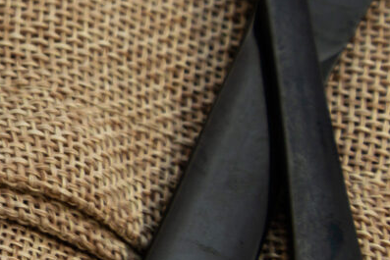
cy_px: -256
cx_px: -801
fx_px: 2655
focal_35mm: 245
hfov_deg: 7.4
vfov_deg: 5.5
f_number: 5.6
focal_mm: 38
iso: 80
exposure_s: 1/80
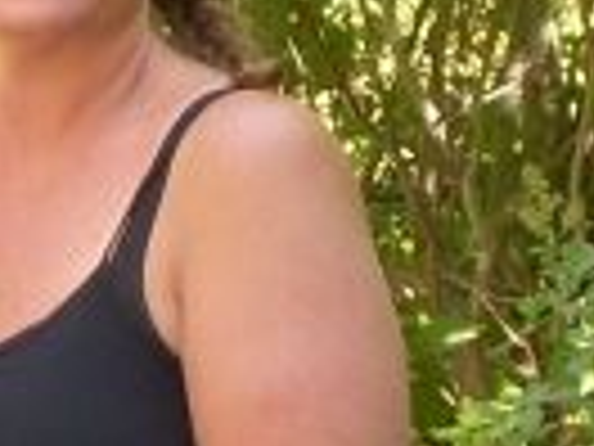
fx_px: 7499
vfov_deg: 3.4
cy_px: 104
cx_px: -369
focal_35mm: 437
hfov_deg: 4.5
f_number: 4.3
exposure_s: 1/30
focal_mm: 15.3
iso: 50
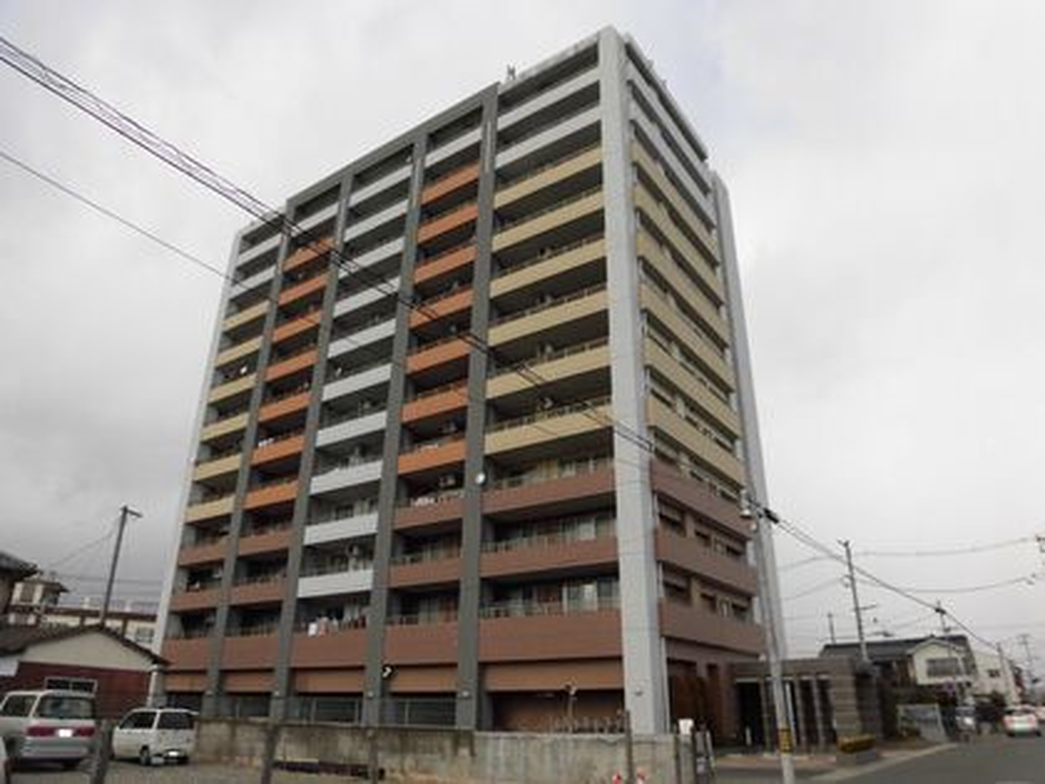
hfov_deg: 71.6
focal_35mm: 24
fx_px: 725
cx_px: 522
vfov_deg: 56.8
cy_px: 392
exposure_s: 1/200
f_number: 7.8
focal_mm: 4.3
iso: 100
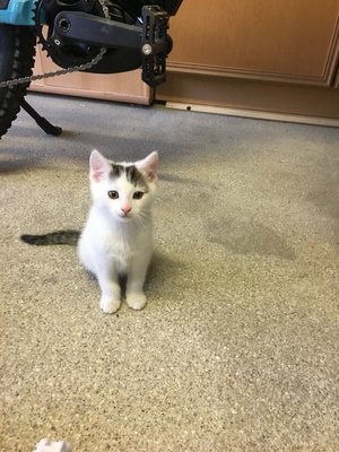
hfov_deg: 48.2
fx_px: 379
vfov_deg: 61.7
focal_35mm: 29
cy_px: 226
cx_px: 170
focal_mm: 4.15
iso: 200
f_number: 2.2
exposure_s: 1/33
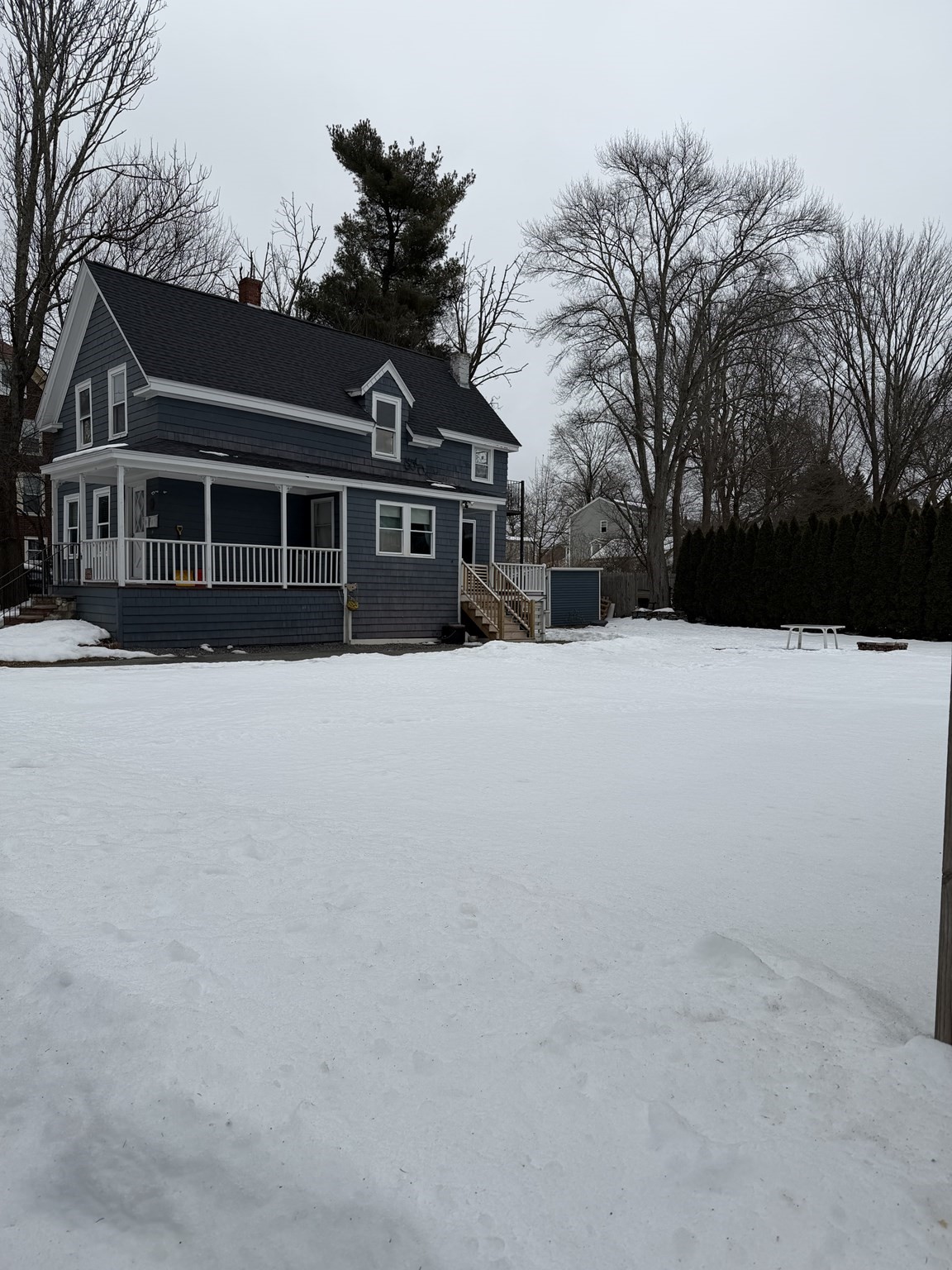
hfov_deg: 56.8
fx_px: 880
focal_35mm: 24
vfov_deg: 71.6
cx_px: 476
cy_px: 635
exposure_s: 1/2801
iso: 80
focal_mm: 6.76
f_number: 1.78
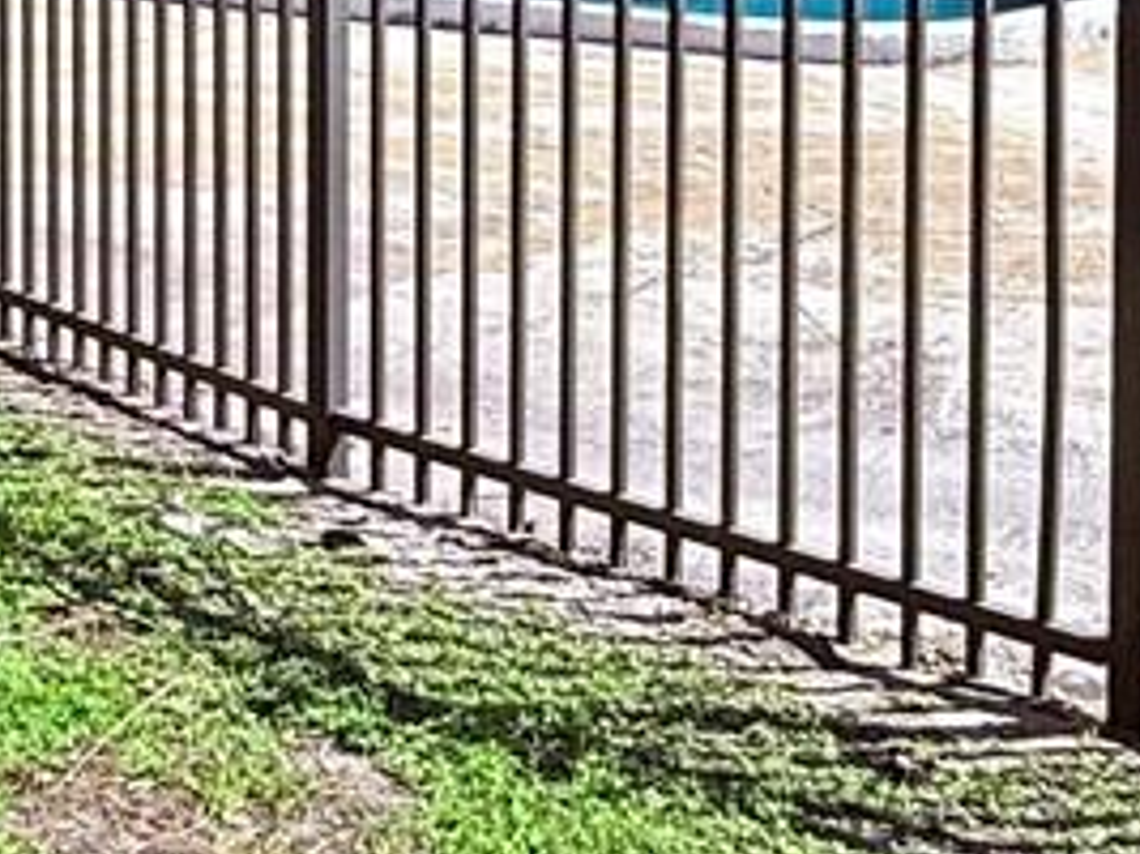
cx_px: 115
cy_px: -239
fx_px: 2765
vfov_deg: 16.6
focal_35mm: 84
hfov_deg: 22.7
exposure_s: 1/1745
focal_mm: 2.22
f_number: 2.2
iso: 50
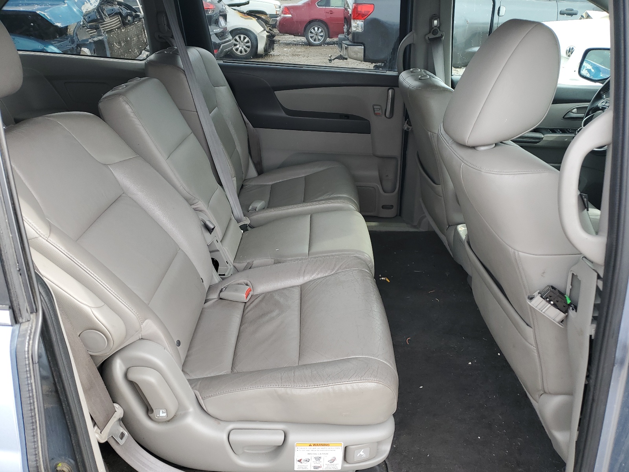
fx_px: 472
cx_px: 314
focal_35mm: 26
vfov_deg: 53.1
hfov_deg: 67.3
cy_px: 236
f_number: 1.5
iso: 50
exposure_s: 1/192
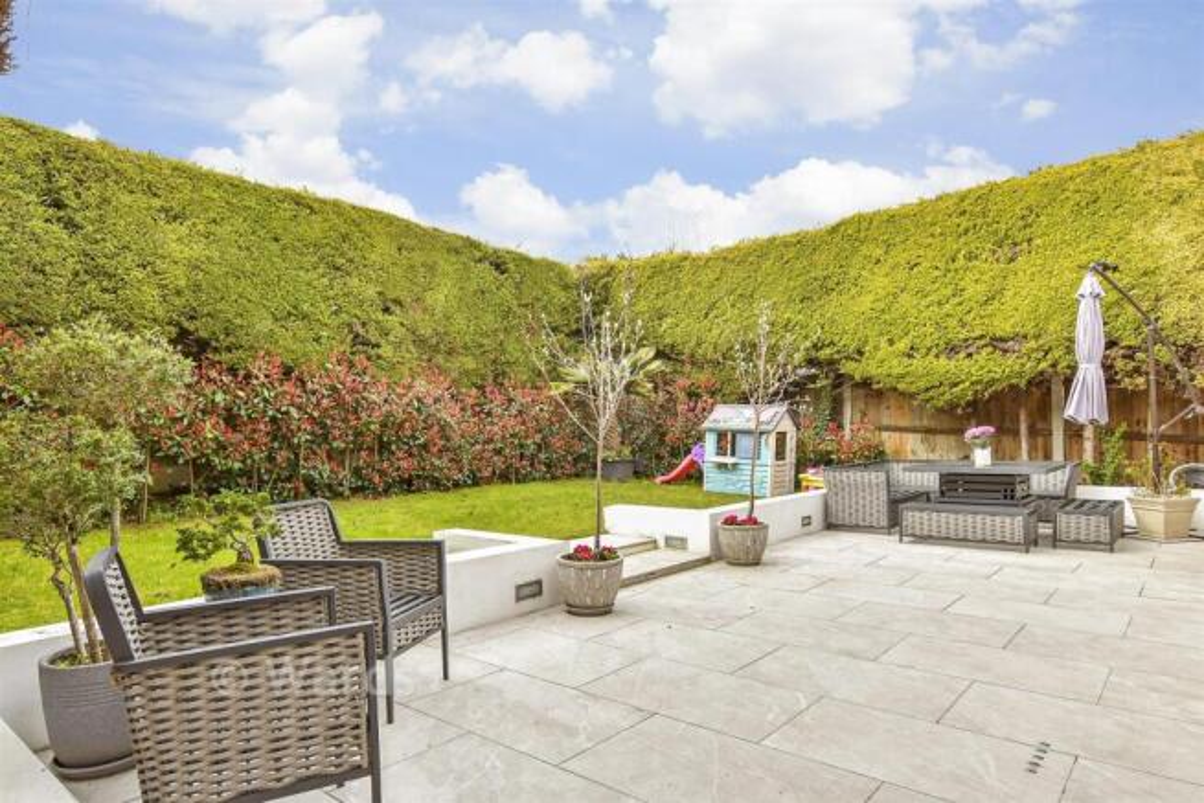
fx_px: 502
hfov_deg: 100.4
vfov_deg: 77.4
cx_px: 602
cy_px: 402
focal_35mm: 15
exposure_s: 1/250
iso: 320
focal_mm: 10
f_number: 8
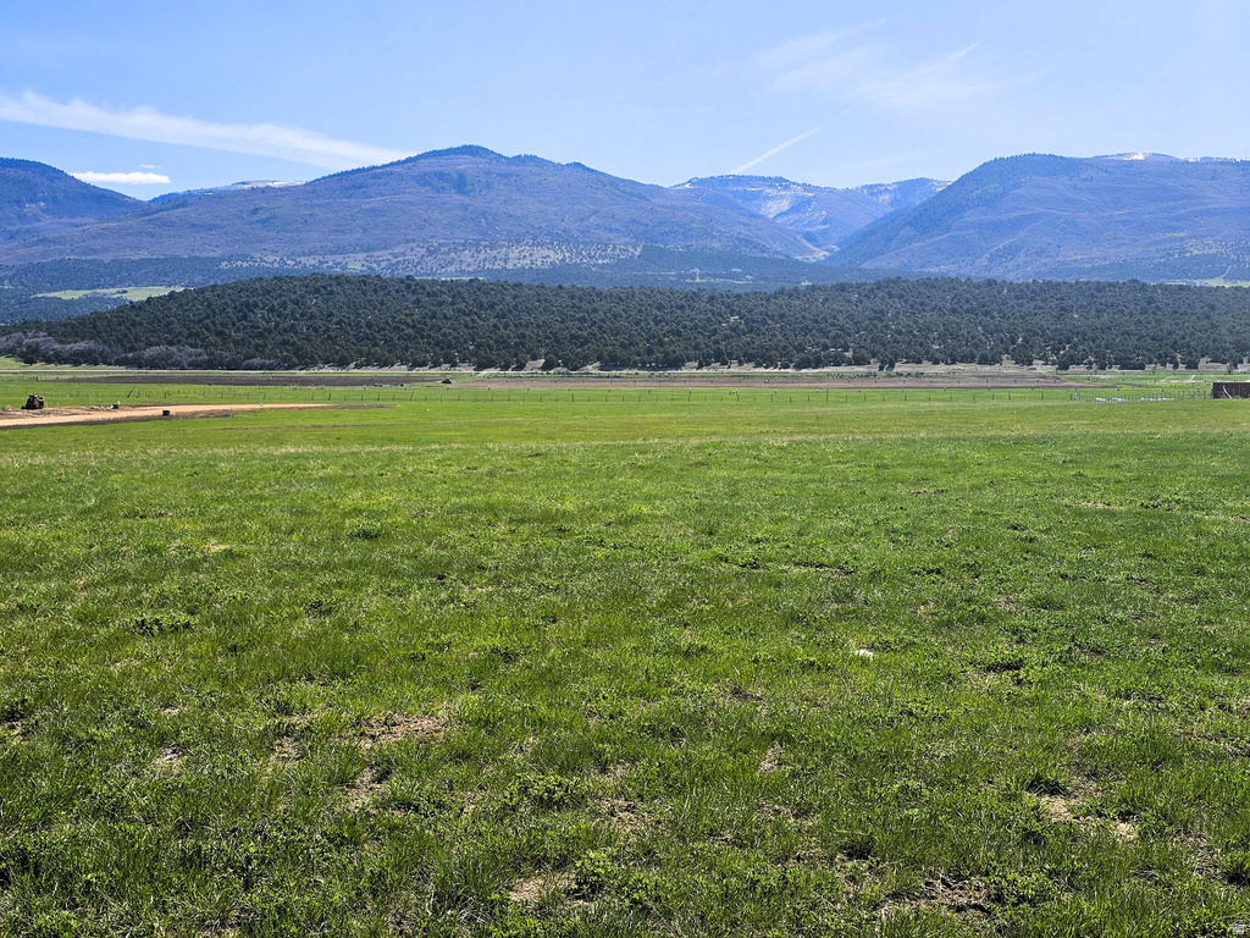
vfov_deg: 58.9
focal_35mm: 23
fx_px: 831
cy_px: 469
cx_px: 625
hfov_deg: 73.9
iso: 10
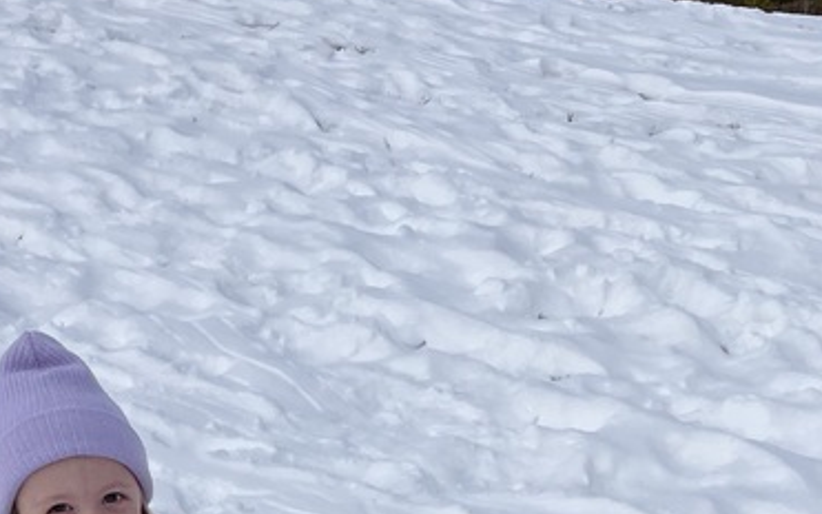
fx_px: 1703
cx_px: 578
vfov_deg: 14.7
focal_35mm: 76
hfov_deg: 26.9
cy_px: 959
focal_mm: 4.2
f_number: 1.6
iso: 32
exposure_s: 1/6897
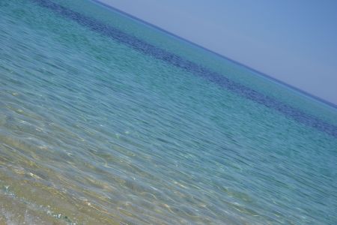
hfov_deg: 29.9
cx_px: 168
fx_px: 632
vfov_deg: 20.2
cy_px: 112
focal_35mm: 68
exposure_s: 1/800
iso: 100
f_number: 5.3
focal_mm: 45
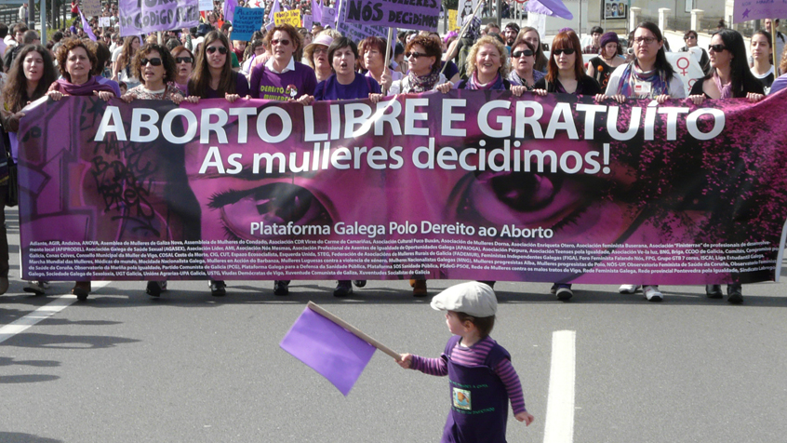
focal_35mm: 116
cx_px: 394
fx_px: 2421
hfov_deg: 18.5
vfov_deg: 10.4
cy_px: 268
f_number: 5.6
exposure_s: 1/200
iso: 100
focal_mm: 13.6
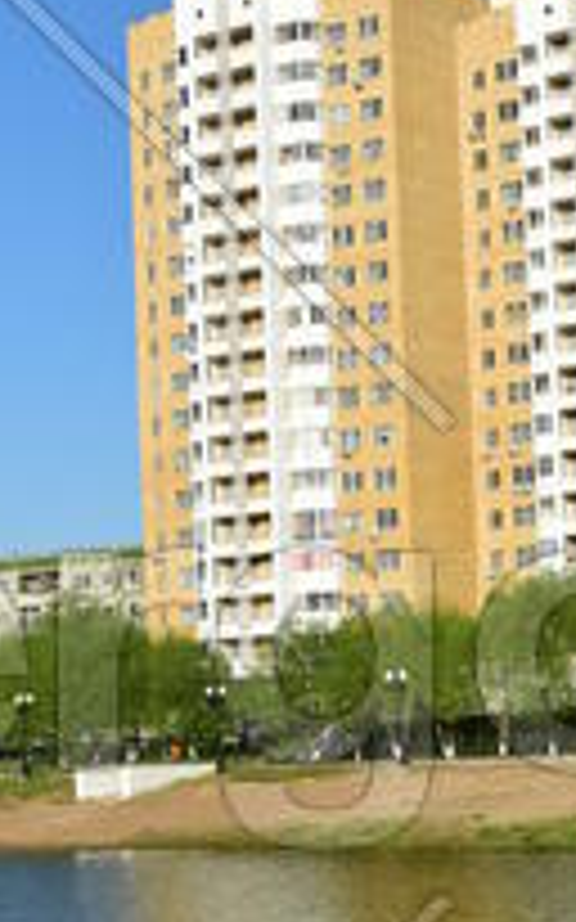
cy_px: 661
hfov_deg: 13.4
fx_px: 2388
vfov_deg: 21.7
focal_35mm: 95
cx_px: 682
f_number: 9
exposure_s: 1/200
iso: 100
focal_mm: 22
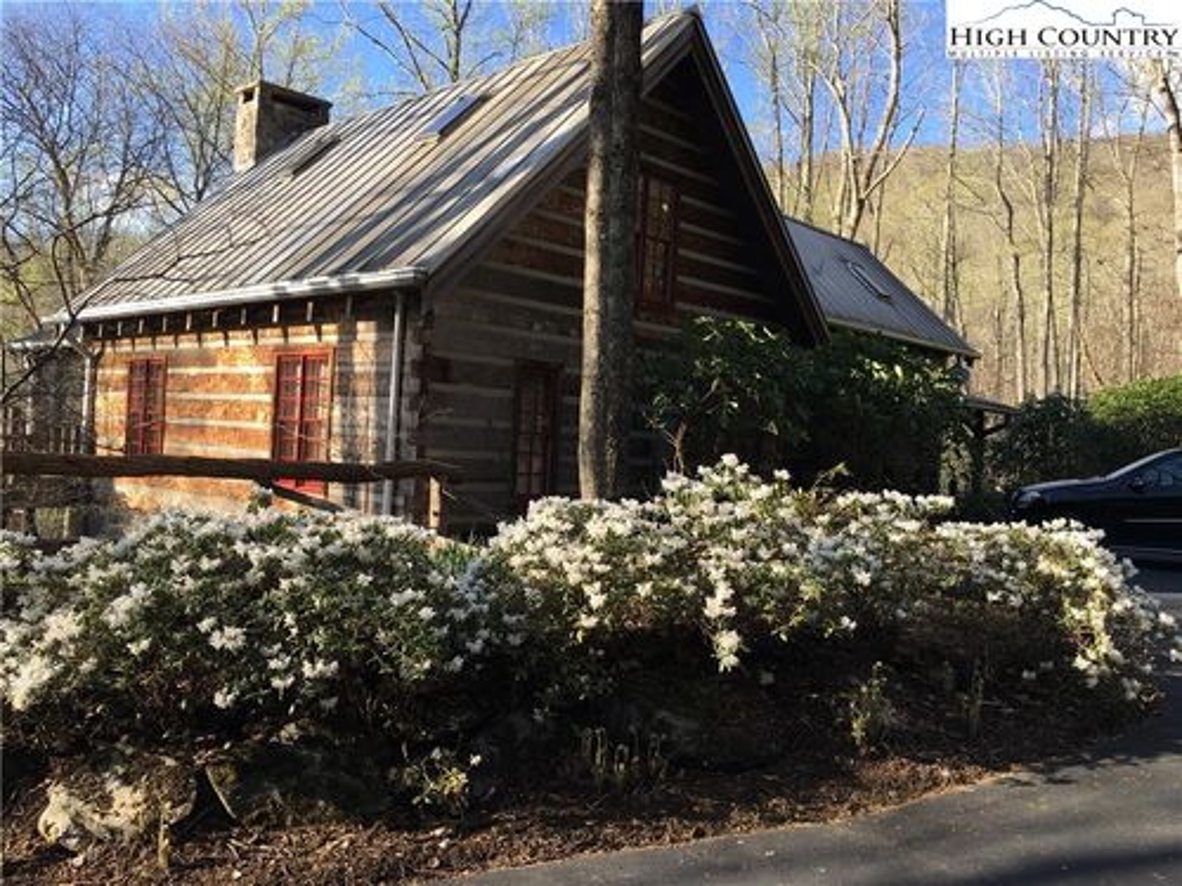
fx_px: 990
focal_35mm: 29
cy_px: 443
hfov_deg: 61.7
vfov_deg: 48.2
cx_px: 591
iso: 25
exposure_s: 1/354
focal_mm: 4.15
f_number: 2.2
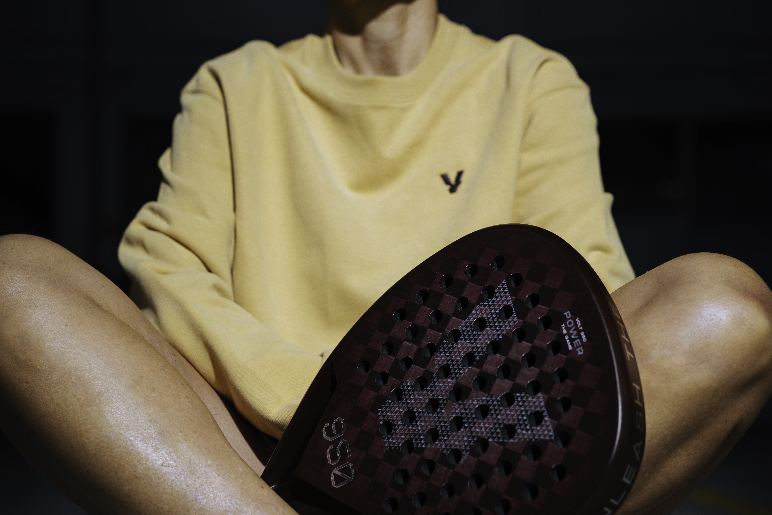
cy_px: 258
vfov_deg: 20.3
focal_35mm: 67
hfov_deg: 30.0
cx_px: 386
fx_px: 1439
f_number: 4.5
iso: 250
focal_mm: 67.1
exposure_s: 1/250
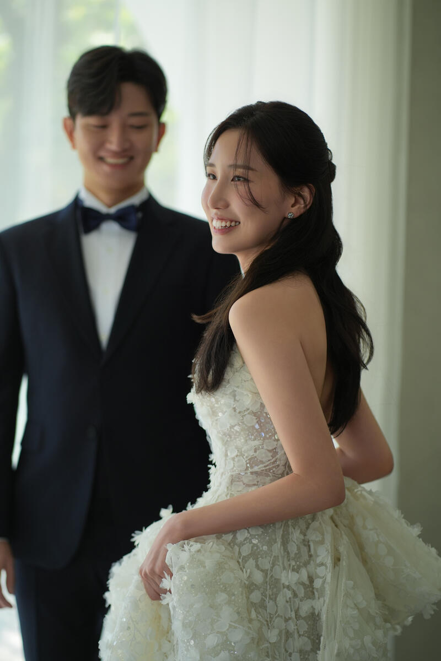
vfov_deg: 23.9
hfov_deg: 16.1
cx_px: 220
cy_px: 330
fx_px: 1562
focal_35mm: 85
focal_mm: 85
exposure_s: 1/400
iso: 320
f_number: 2.5
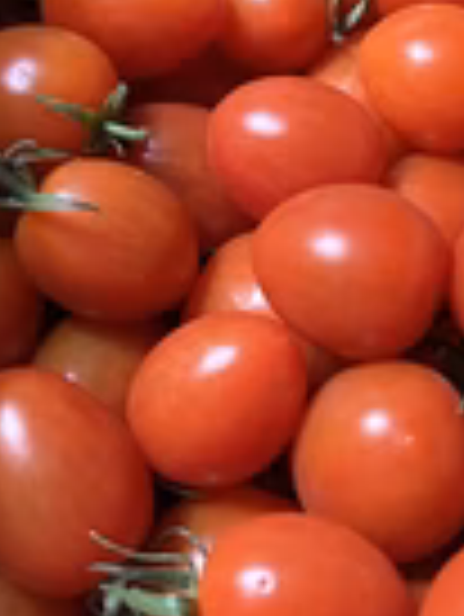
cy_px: 22
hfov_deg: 19.3
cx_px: 351
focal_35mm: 76
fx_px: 1356
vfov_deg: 24.6
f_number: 1.5
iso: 400
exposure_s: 1/50
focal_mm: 5.7
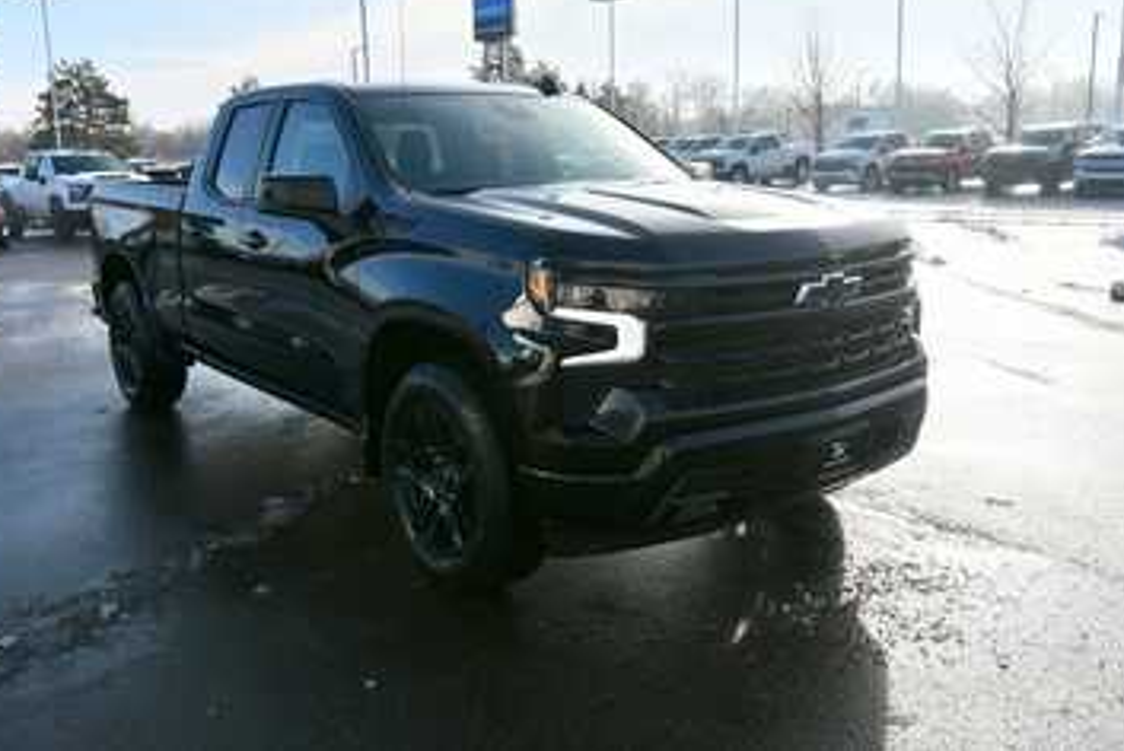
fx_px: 1062
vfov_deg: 38.9
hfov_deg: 55.7
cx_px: 538
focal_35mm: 34
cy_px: 329
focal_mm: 20
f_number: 8
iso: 100
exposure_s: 1/250
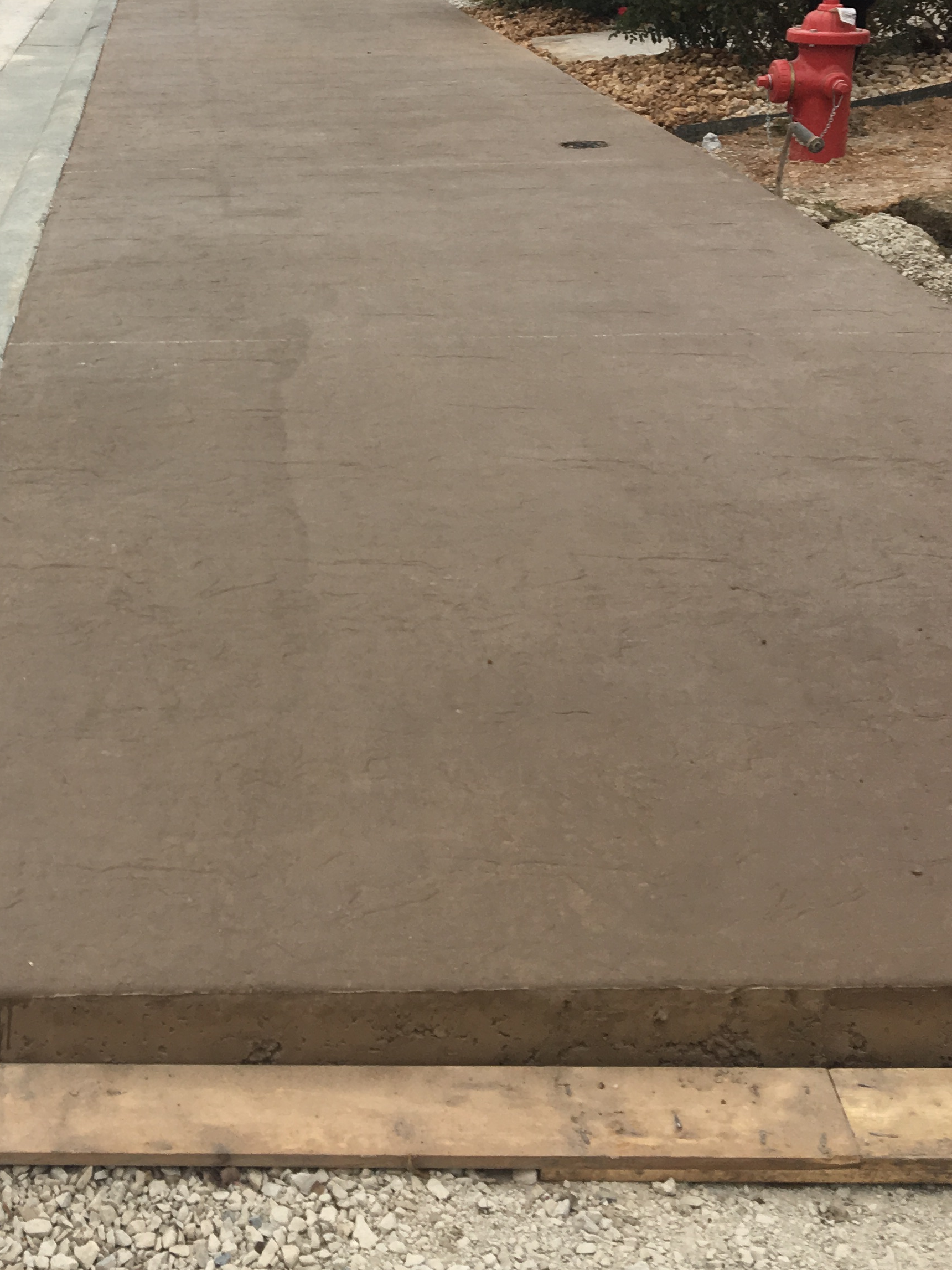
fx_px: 1870
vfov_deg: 36.7
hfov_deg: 27.9
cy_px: 326
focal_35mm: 51
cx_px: 184
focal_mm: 4.15
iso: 32
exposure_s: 1/120
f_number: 2.2
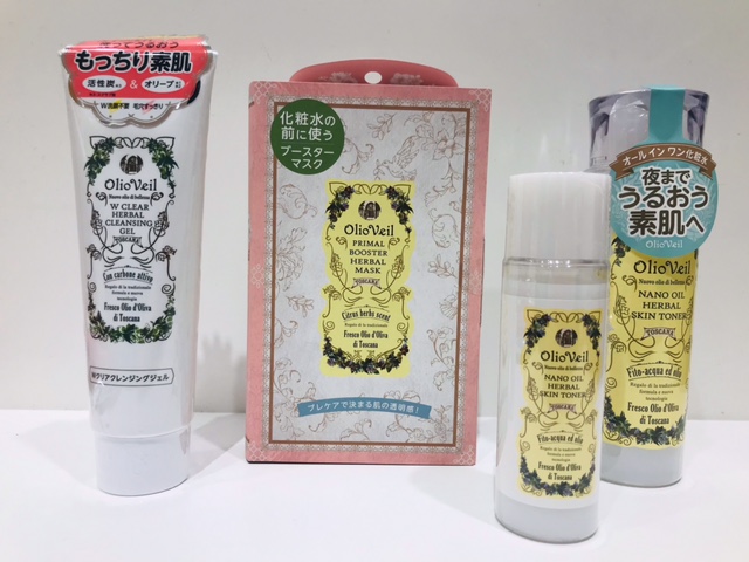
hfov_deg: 63.4
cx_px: 374
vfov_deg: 49.7
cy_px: 281
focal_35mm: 28
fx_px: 606
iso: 20
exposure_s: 1/155
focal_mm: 3.99
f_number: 1.8
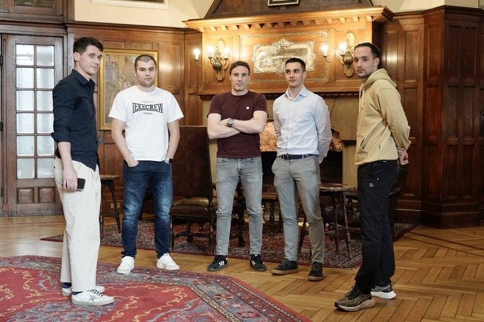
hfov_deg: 45.4
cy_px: 161
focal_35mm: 43
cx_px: 242
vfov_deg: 31.2
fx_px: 578
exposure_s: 1/125
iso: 2000
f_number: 4
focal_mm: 43
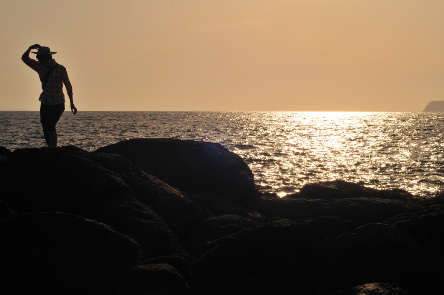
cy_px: 148
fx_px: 924
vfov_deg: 18.1
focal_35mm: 75
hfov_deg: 27.0
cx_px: 222
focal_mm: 50
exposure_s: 1/2500
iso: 250
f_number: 14
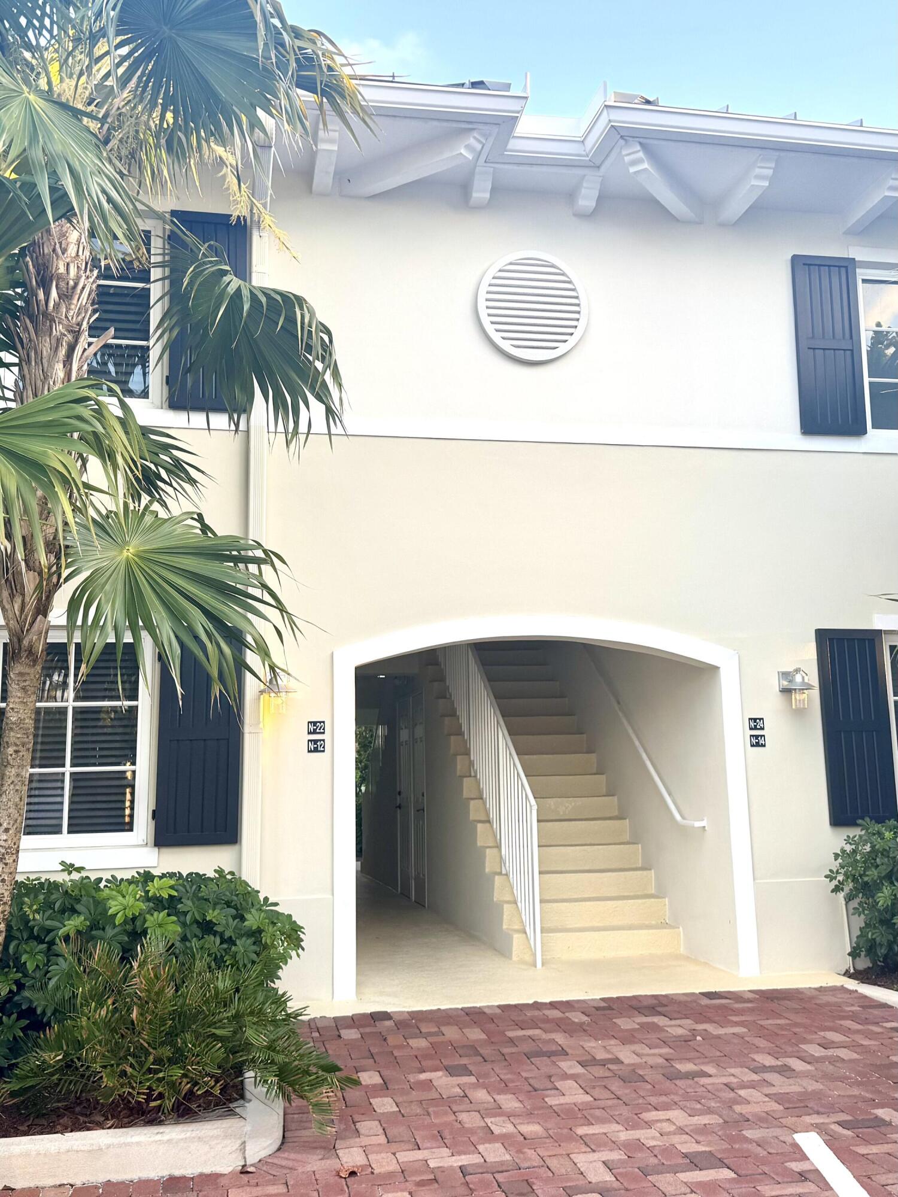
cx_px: 449
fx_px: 830
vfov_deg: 71.6
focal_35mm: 24
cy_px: 598
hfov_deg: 56.8
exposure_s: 1/197
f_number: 1.78
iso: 64
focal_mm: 6.76
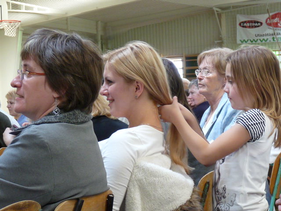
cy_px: 106
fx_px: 934
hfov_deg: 17.1
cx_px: 140
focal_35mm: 115
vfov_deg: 12.9
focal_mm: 11.5
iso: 200
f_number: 3.4
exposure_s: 1/30
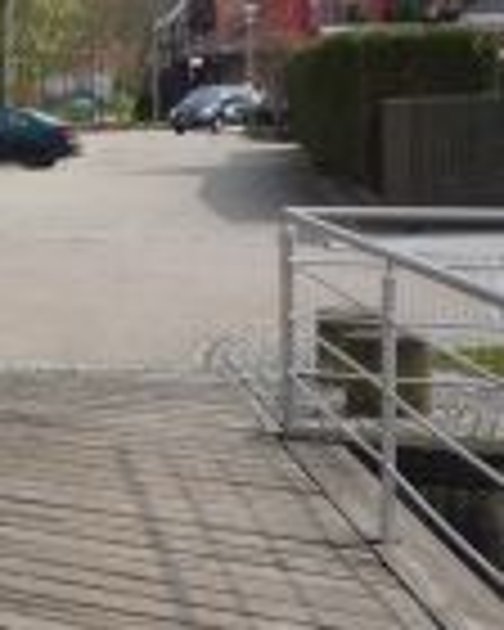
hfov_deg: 13.9
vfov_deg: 17.8
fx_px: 1995
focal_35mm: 107
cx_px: -144
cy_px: 158
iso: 100
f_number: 5
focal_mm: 5.2
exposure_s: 1/400
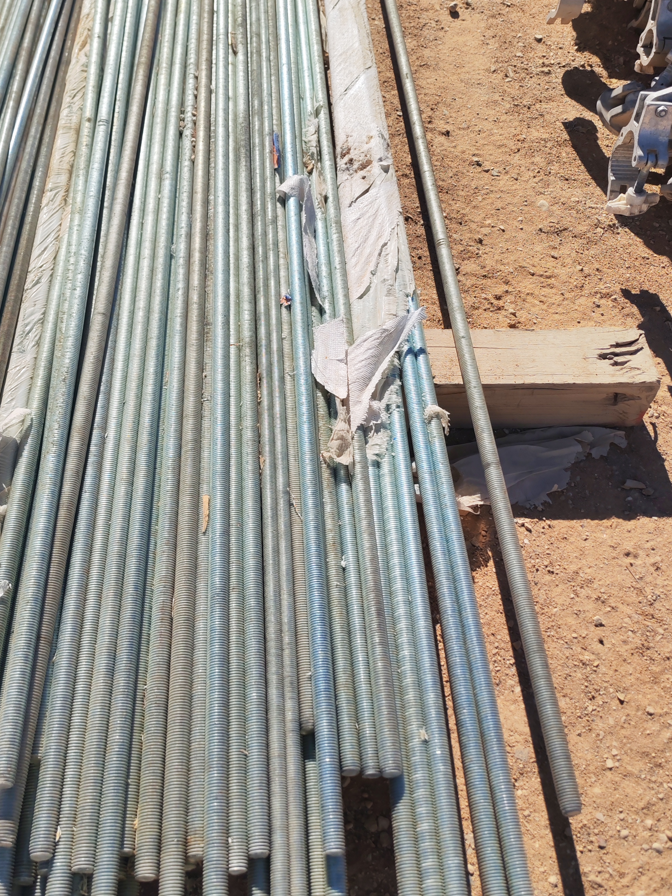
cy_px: 408
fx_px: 932
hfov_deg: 39.5
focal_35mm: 36
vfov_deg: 51.3
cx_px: 279
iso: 50
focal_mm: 6.12
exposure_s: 1/1300
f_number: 1.9
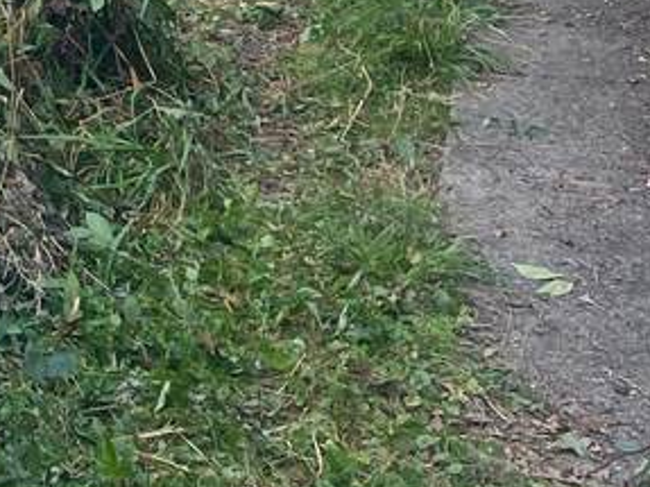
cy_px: -537
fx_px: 2177
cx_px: -283
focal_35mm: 116
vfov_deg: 11.3
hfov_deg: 15.8
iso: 50
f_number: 1.5
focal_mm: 5.7
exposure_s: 1/381
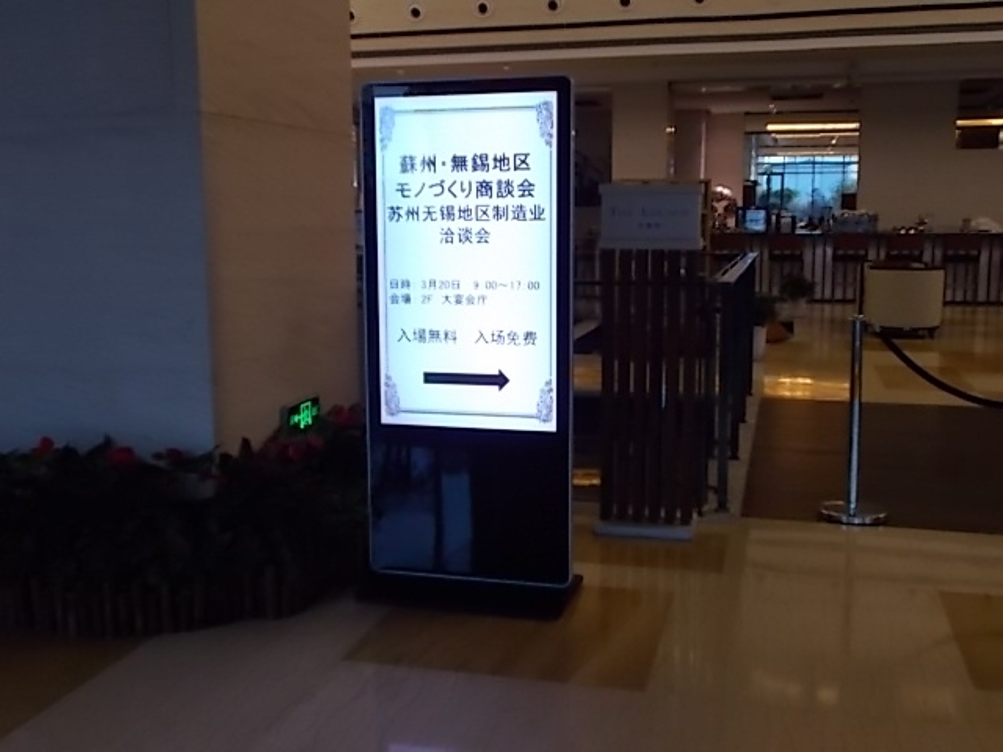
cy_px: 376
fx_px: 1130
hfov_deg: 47.9
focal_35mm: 39
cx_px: 502
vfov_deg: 36.8
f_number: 3.9
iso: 200
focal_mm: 6.9
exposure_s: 1/25
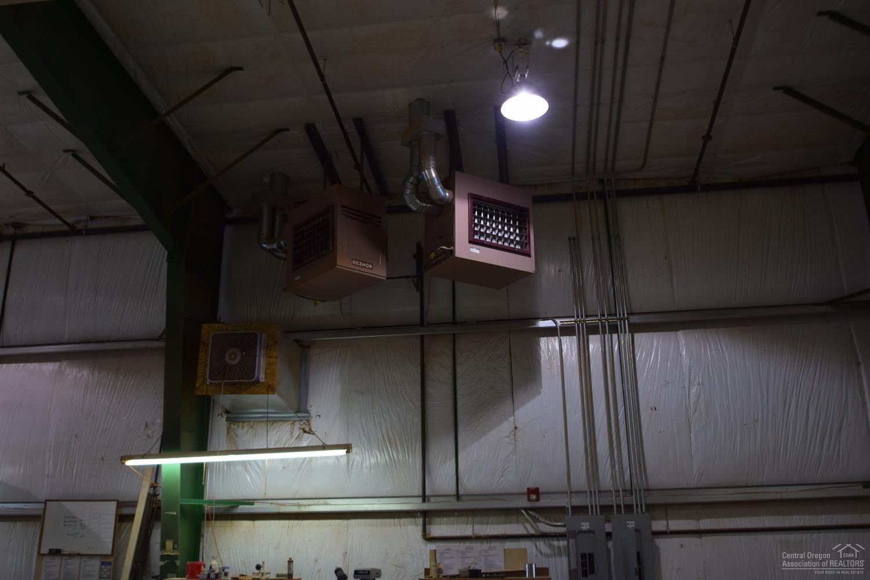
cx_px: 435
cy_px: 290
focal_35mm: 32
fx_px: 761
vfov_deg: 41.7
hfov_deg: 59.5
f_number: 4.5
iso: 400
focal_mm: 21
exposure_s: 1/60
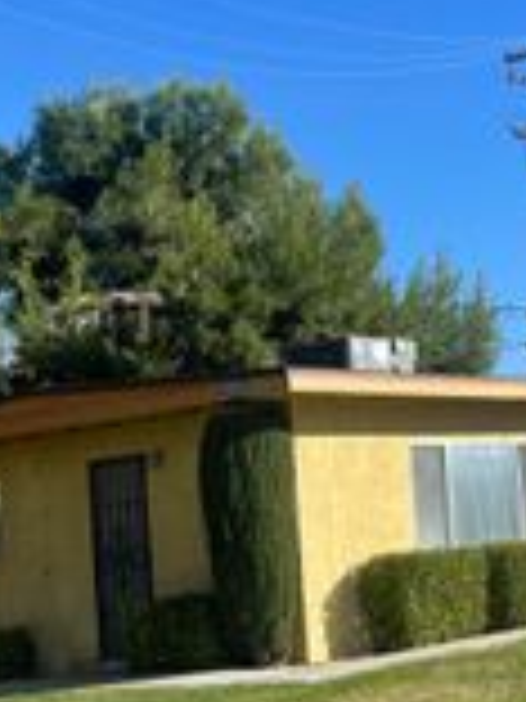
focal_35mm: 80
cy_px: 376
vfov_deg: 24.4
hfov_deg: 16.8
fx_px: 1621
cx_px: 778
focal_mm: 5.1
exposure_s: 1/3165
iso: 32
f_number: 1.6
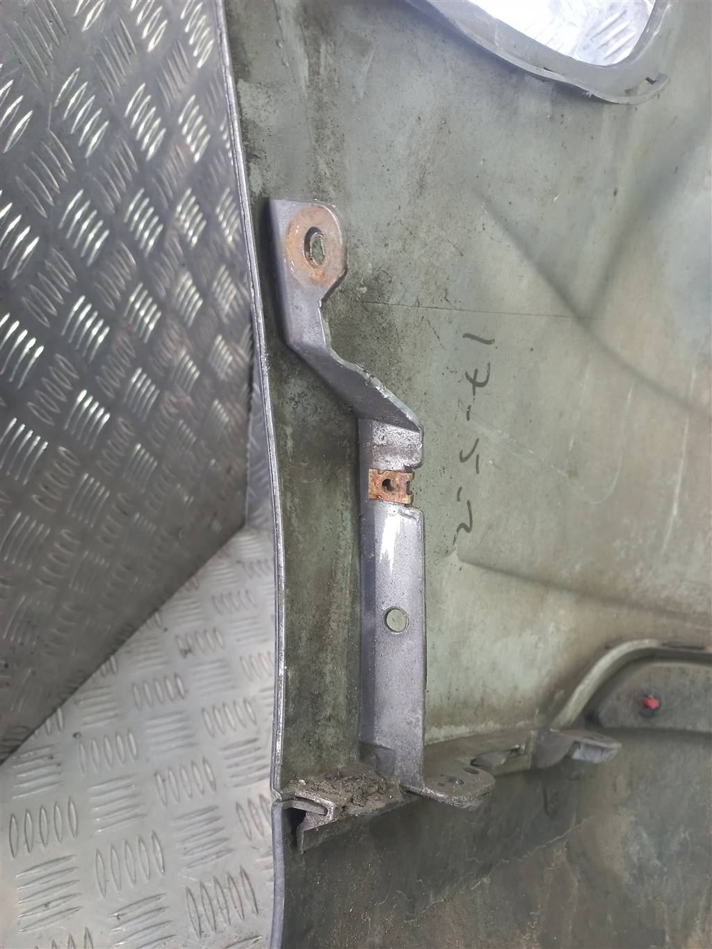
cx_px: 356
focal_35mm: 25
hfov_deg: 54.9
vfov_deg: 69.4
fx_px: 686
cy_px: 474
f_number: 1.8
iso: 125
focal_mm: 4.6
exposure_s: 1/50
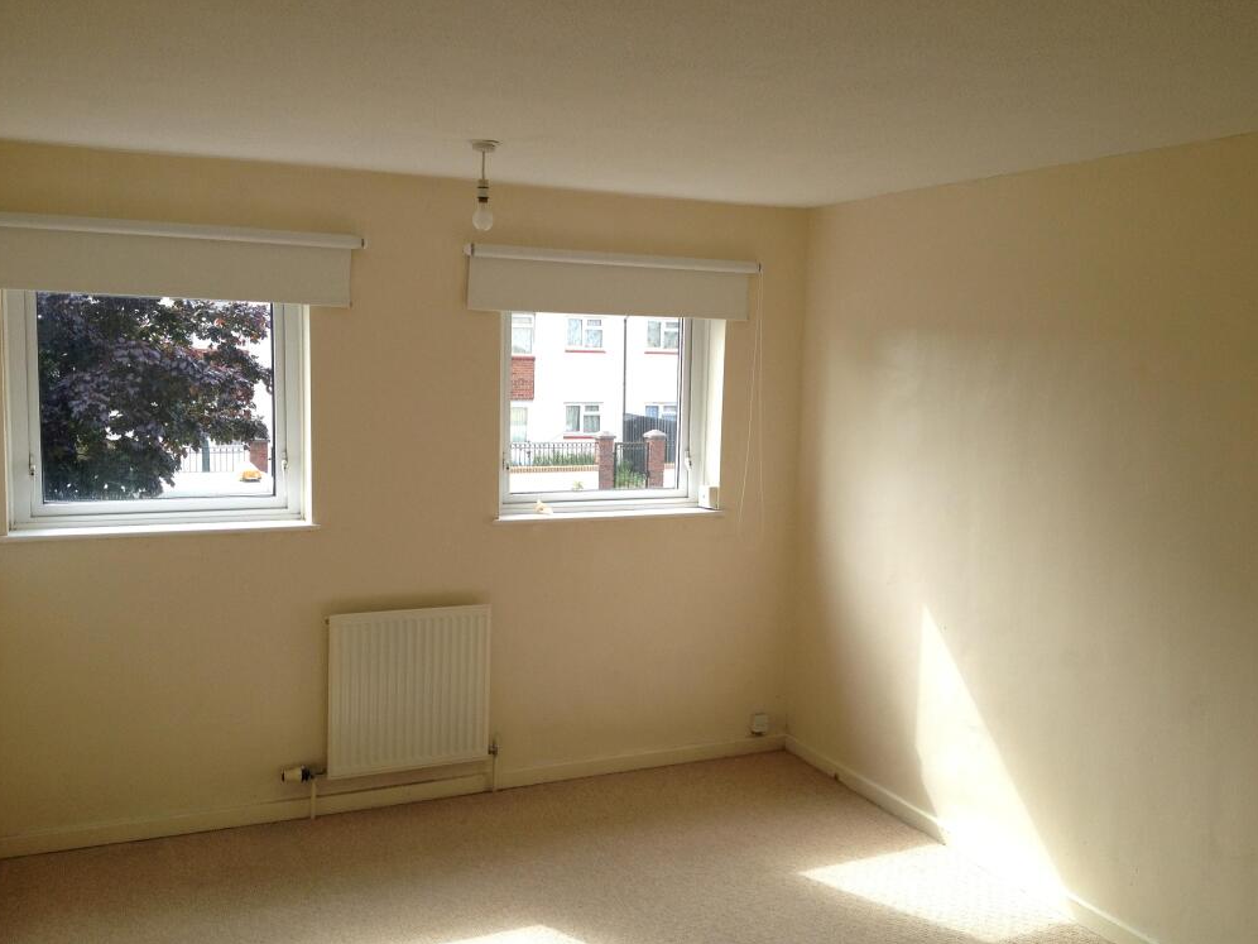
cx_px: 634
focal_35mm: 36
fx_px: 1308
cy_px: 481
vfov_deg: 39.7
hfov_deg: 51.4
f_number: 2.4
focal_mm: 4.28
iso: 100
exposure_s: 1/326
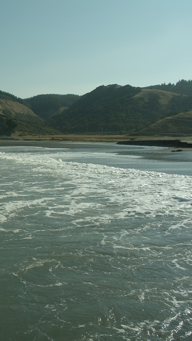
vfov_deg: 52.8
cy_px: 170
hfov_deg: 26.1
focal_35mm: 38
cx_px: -65
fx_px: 344
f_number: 6.3
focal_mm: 16
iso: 200
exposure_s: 1/1600
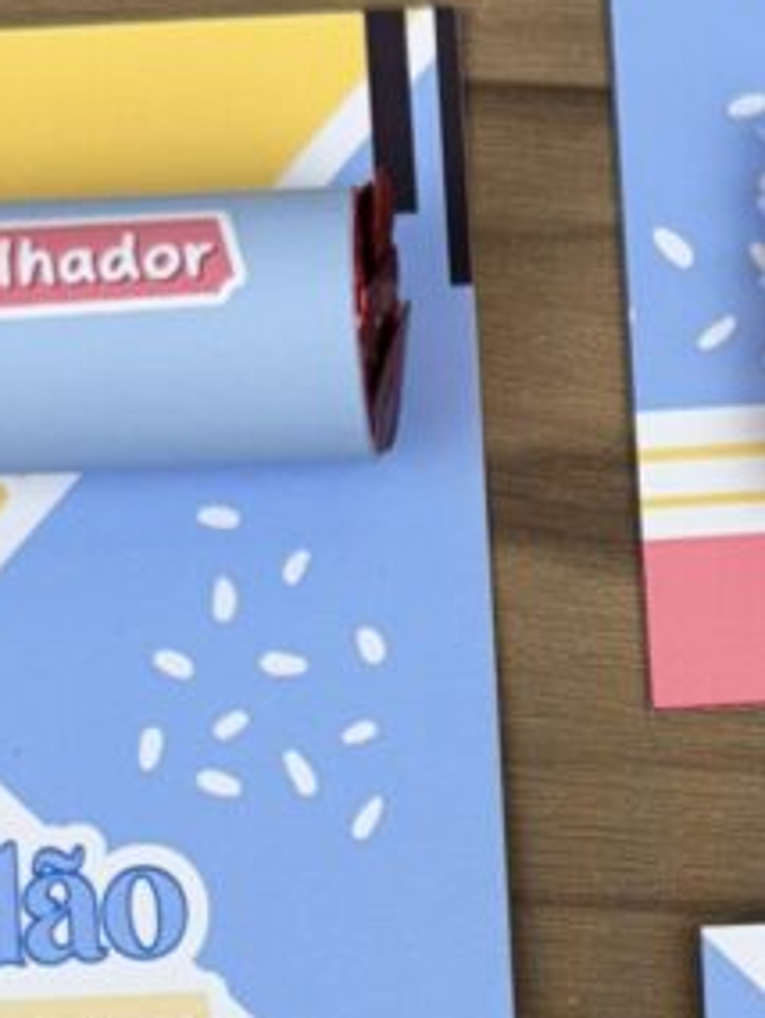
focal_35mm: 115
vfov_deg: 16.6
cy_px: 1138
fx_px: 3386
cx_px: 654
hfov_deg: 12.8
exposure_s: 1/120
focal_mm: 6.76
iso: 64
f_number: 1.78
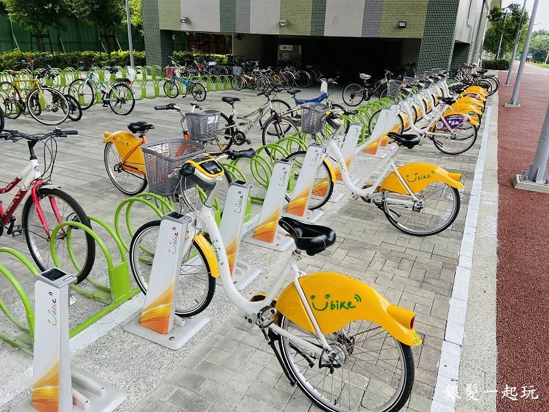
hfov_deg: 67.3
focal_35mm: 26
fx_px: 412
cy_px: 206
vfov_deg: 53.1
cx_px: 274
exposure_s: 1/370
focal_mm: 4.25
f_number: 1.8
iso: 32
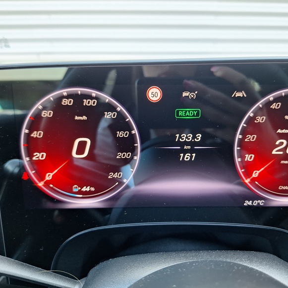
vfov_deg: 57.3
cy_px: 144
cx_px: 167
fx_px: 264
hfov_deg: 57.0
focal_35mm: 28
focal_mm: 5.54
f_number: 1.8
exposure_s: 1/50
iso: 64
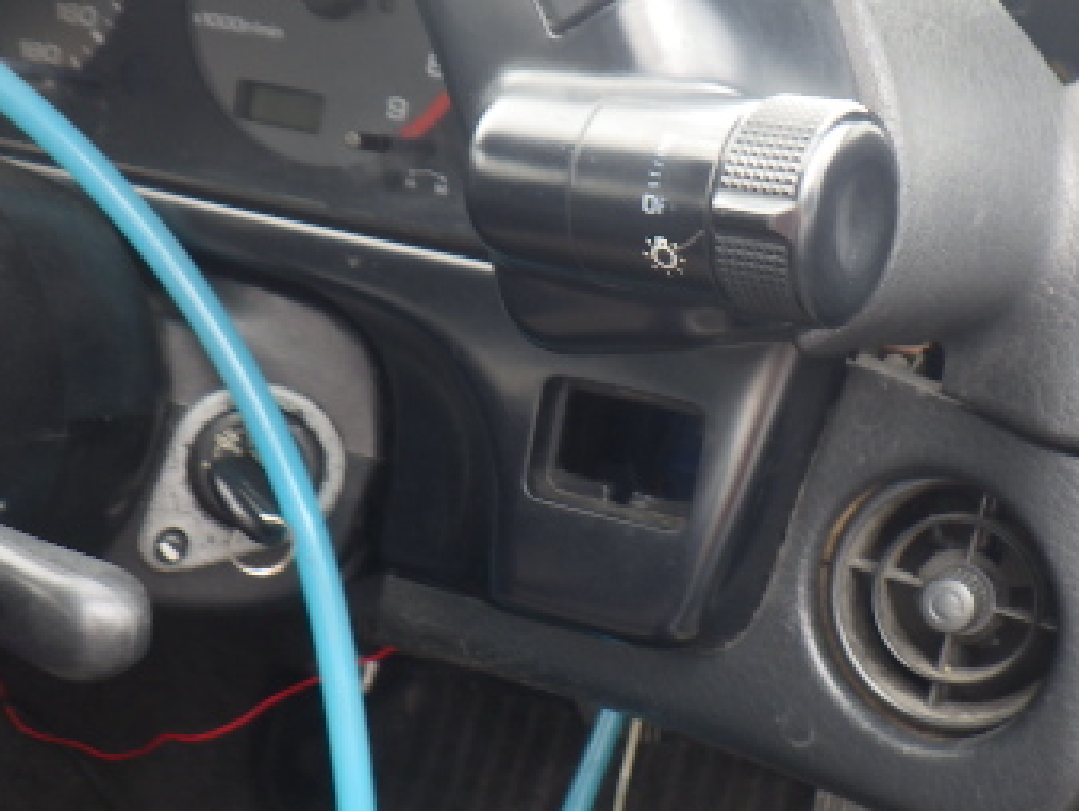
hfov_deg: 36.0
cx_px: 670
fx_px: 1653
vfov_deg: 27.5
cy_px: 319
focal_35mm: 53
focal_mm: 5
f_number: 3.5
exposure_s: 1/60
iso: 125
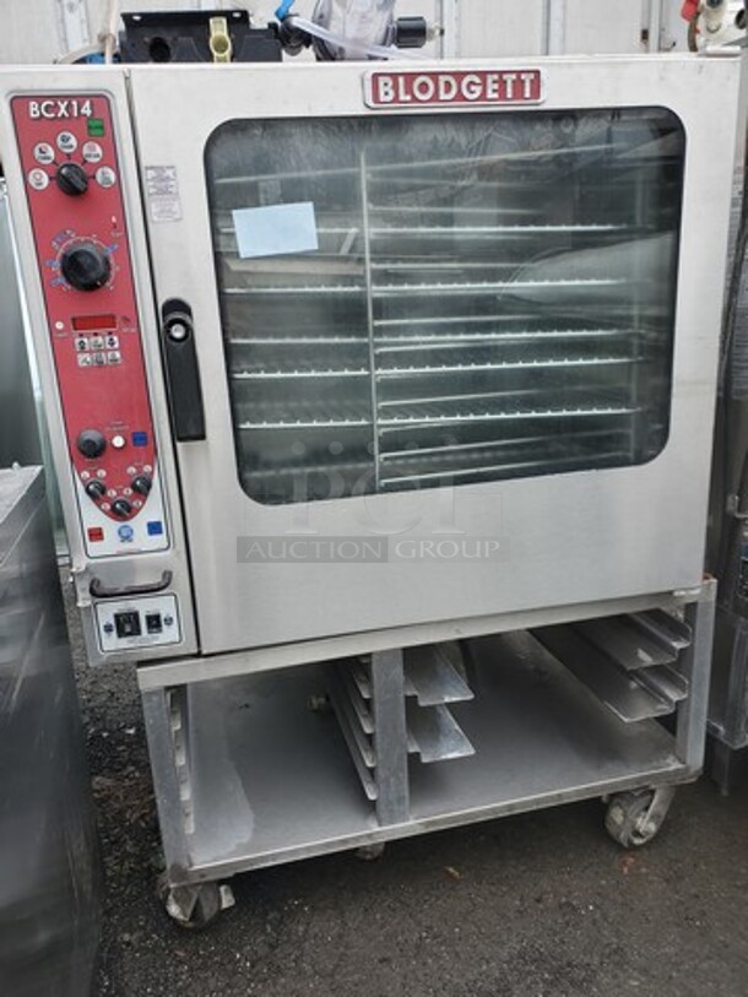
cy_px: 498
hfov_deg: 53.1
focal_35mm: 26
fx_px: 749
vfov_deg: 67.3
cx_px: 374
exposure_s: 1/100
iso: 50
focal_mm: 4.3
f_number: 2.4
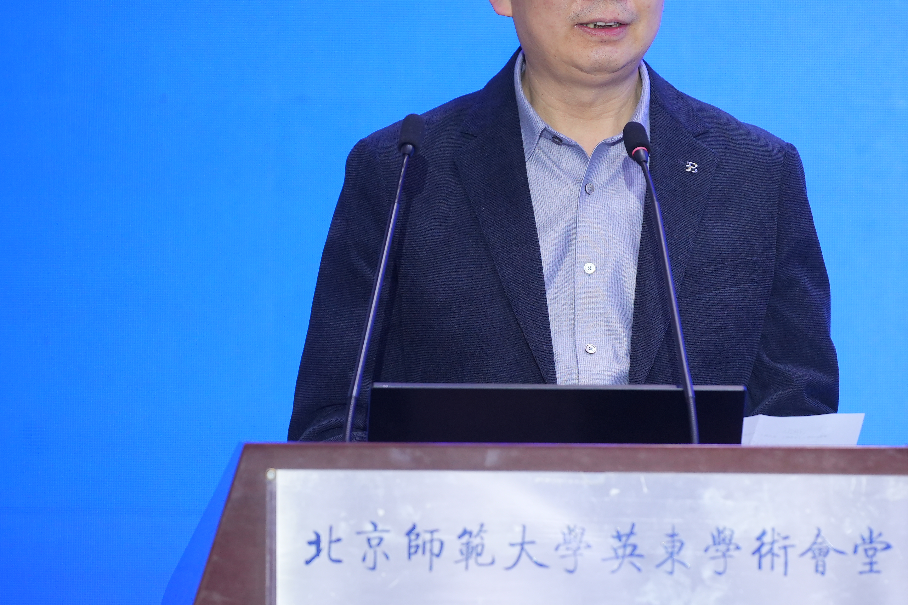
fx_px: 8070
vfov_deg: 4.3
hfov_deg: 6.4
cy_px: 208
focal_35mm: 320
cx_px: 643
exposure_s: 1/160
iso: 1000
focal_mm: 200
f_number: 3.5
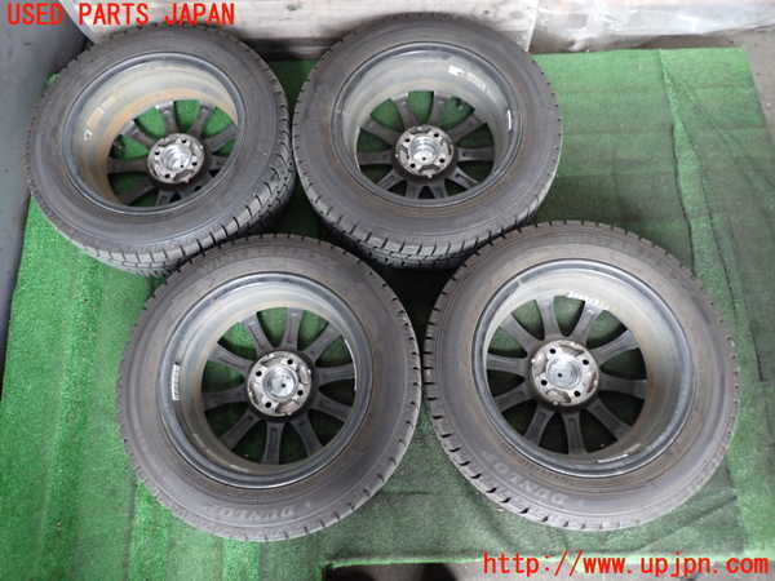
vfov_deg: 54.9
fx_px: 560
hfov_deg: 69.4
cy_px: 290
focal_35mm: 25
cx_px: 388
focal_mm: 4.5
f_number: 2
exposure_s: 1/30
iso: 640
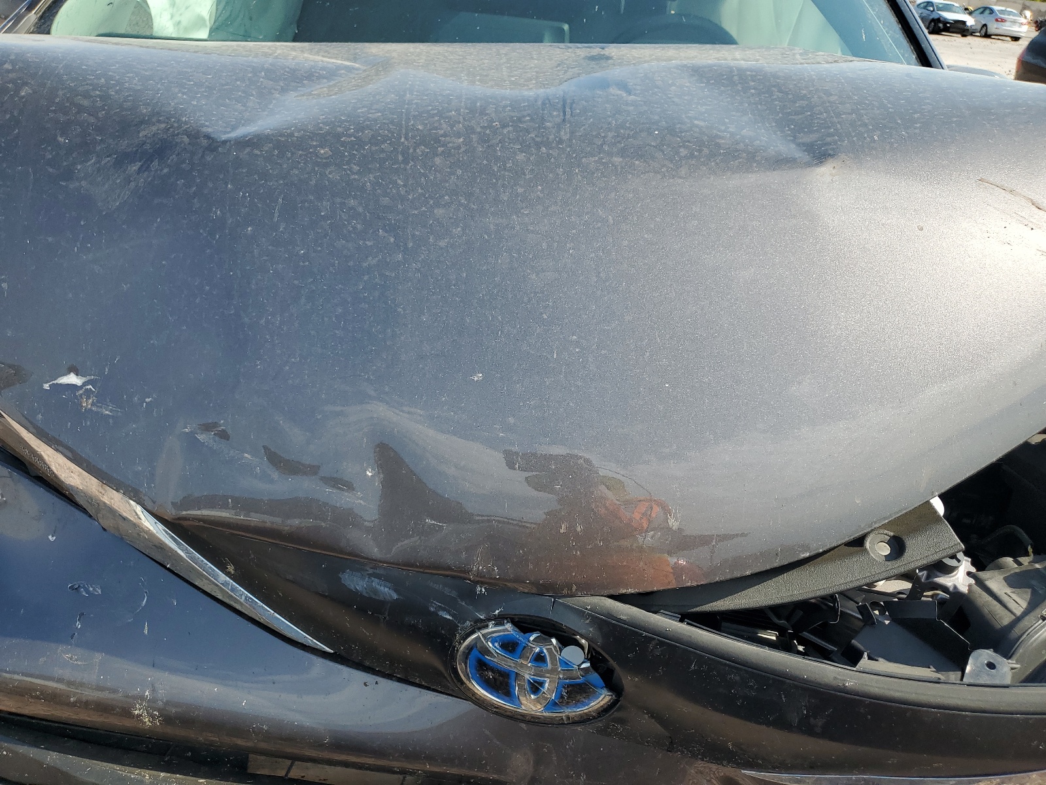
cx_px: 523
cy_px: 392
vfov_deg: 53.1
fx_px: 786
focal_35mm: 26
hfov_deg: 67.3
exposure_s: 1/2000
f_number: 1.5
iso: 50
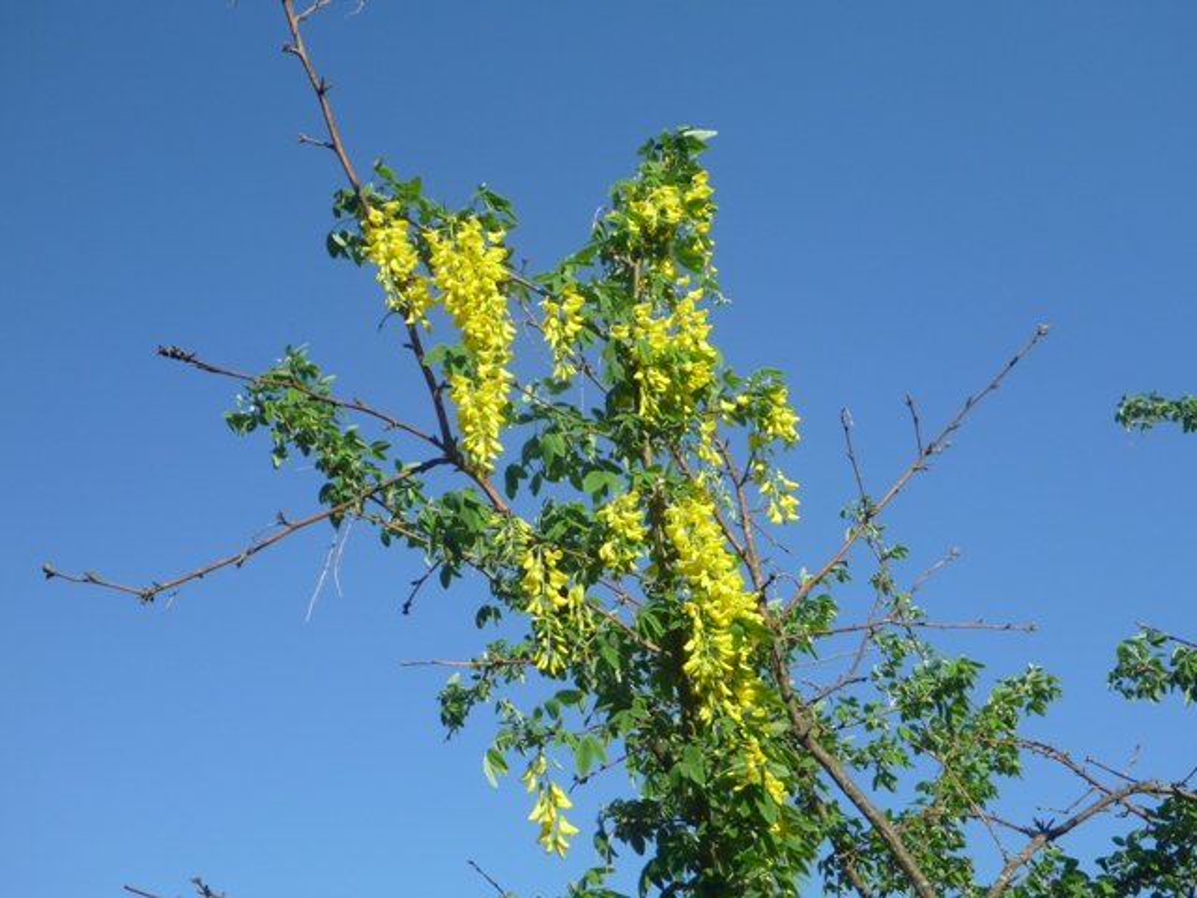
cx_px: 598
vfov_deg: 32.9
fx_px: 1521
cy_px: 449
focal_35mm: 44
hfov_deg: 42.9
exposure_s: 1/250
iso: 80
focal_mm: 7.8
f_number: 4.3
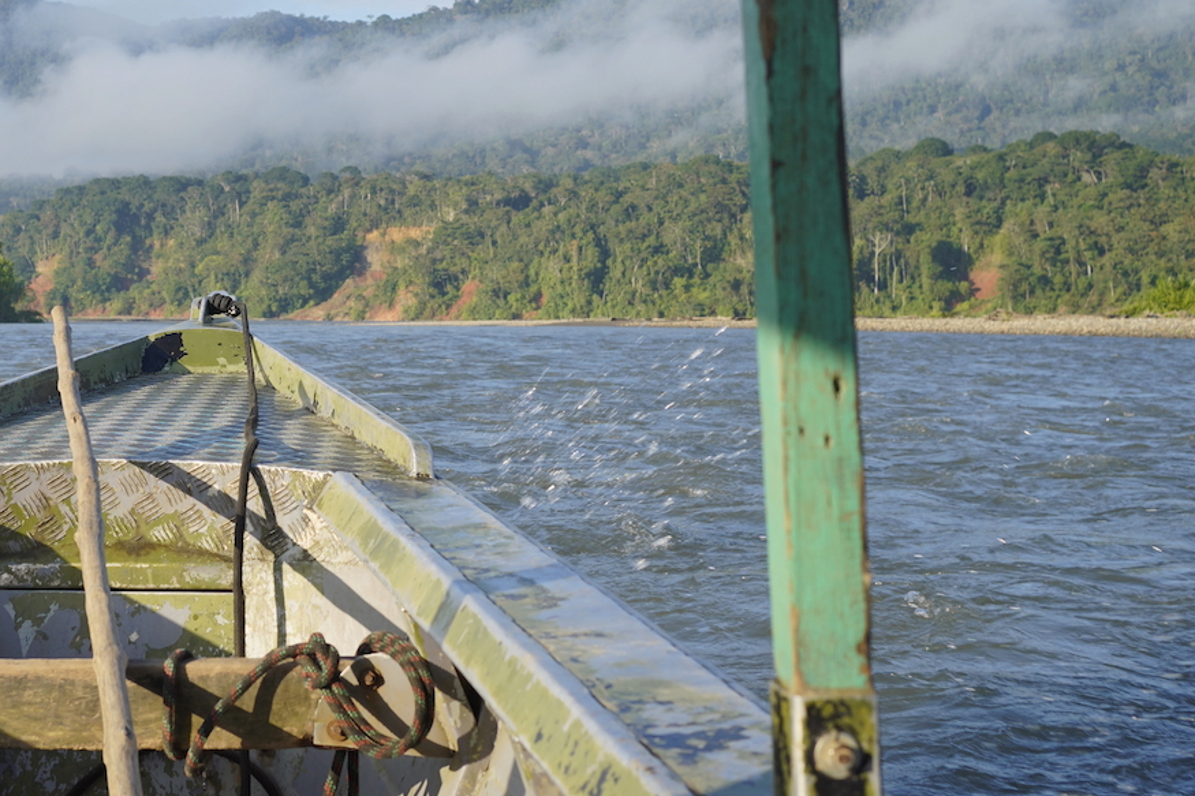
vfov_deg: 22.4
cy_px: 176
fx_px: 1991
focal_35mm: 60
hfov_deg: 32.7
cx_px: 291
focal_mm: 35
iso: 125
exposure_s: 1/400
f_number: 6.3
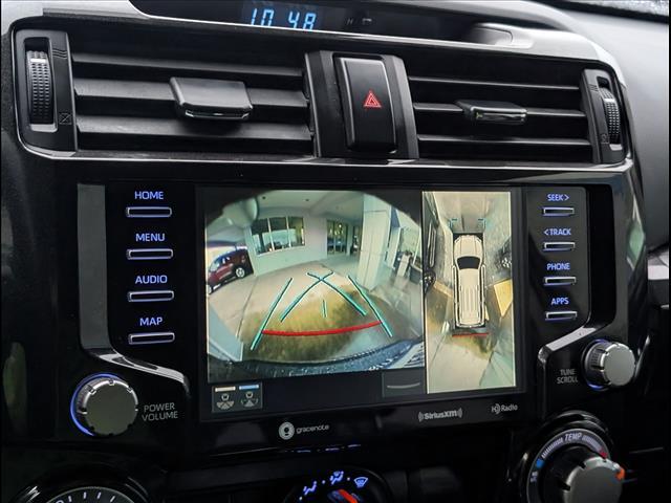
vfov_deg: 29.7
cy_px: 252
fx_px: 950
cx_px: 336
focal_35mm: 49
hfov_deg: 38.9
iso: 704
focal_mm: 6.9
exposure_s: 1/101
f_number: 1.68
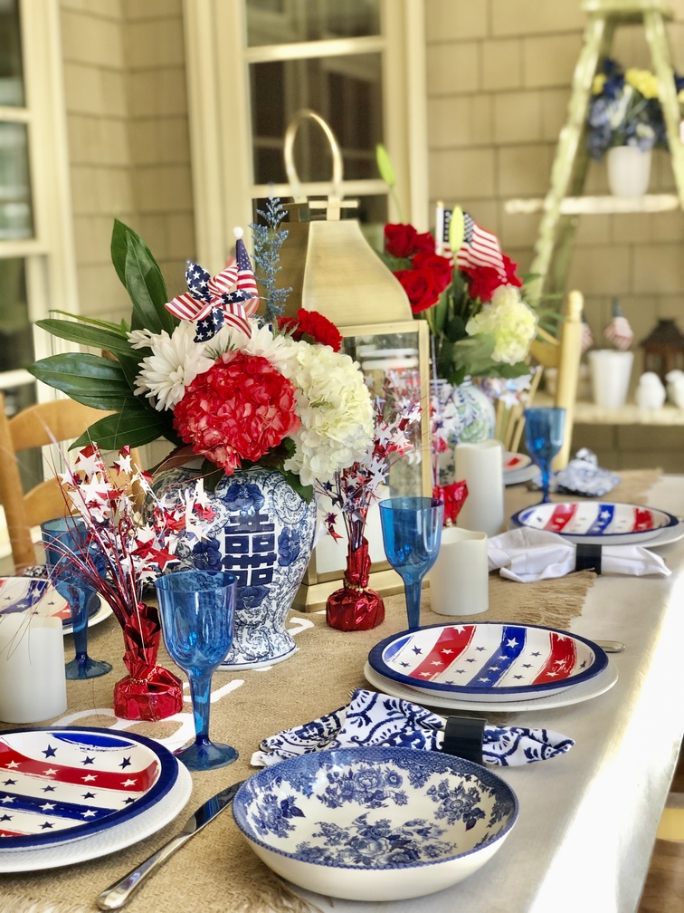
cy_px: 456
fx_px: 1370
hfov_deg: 28.0
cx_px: 342
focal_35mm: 52
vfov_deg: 36.8
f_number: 2.4
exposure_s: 1/60
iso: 50
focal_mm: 6
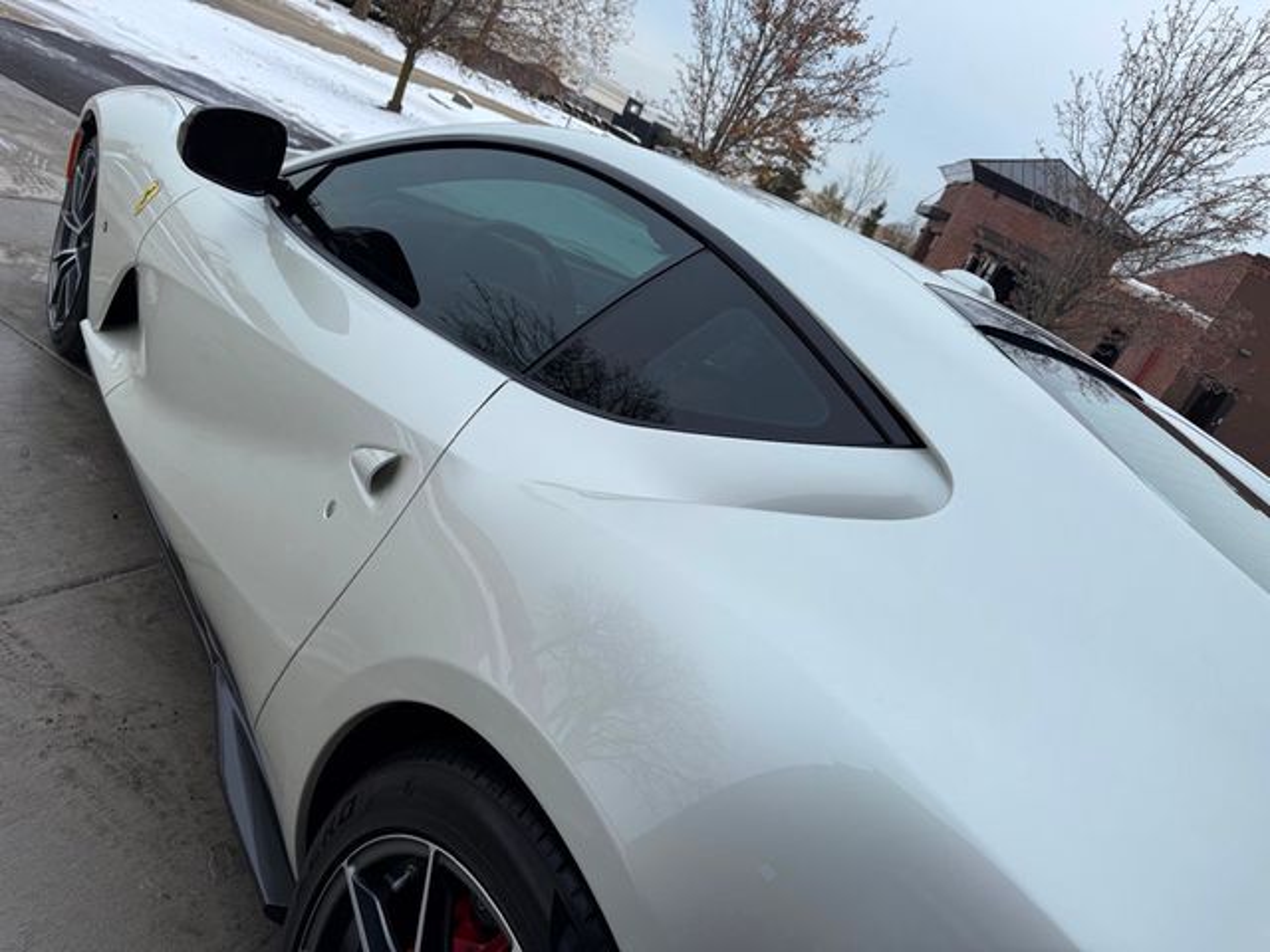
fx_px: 881
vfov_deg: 56.8
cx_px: 635
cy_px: 476
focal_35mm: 24
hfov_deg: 71.6
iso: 80
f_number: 1.78
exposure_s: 1/1156
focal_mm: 6.76
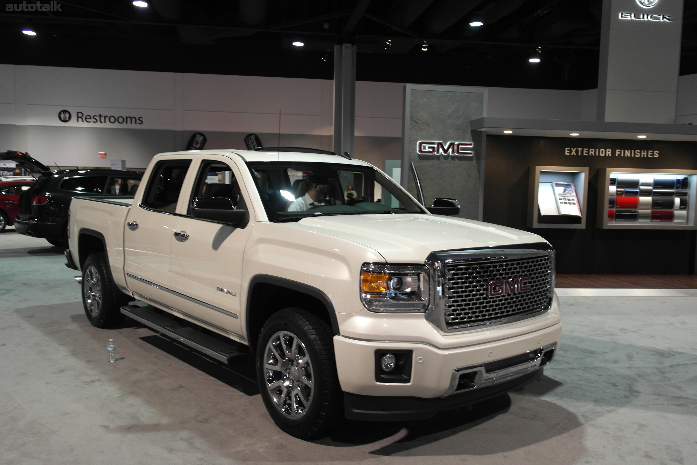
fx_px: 581
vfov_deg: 43.6
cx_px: 348
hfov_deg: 61.9
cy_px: 232
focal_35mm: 30
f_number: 3.5
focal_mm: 20
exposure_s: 1/25
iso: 400
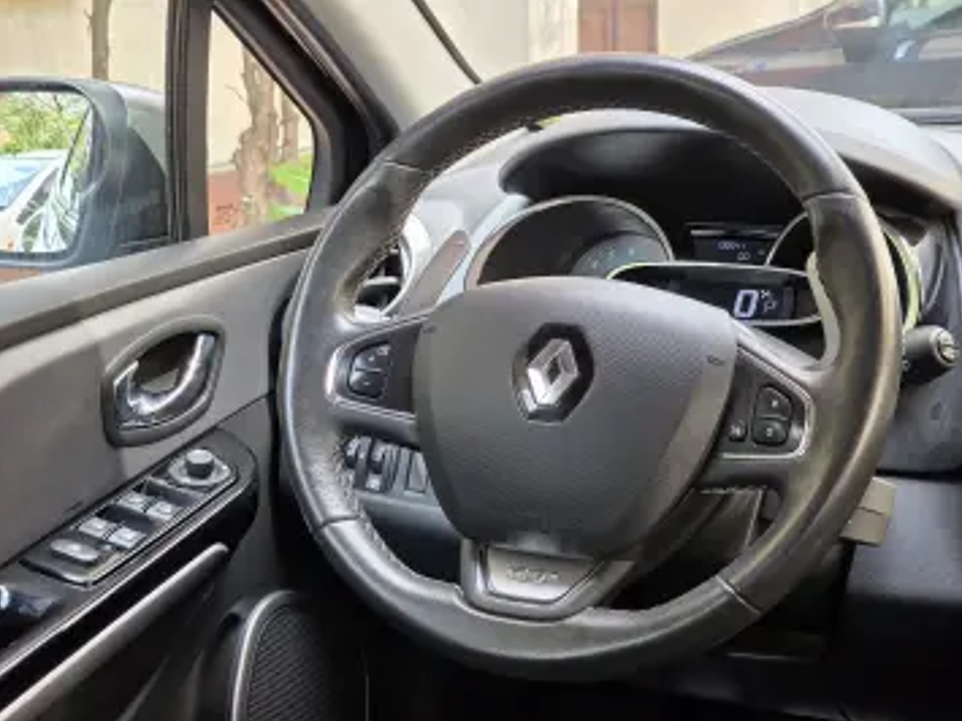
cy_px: 363
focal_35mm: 70
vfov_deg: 21.0
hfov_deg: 27.8
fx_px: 1945
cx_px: 485
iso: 80
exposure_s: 1/100
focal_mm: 7.9
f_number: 2.4
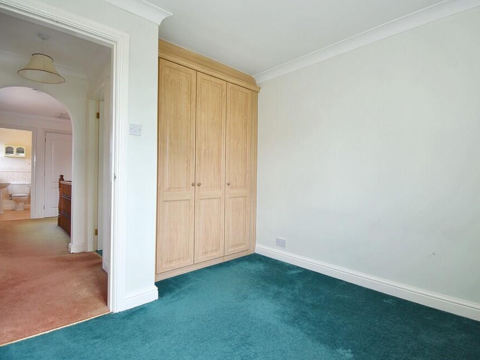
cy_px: 178
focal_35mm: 17
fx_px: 236
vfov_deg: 74.7
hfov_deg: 90.8
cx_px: 259
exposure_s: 1/30
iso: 100
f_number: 4.5
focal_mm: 10
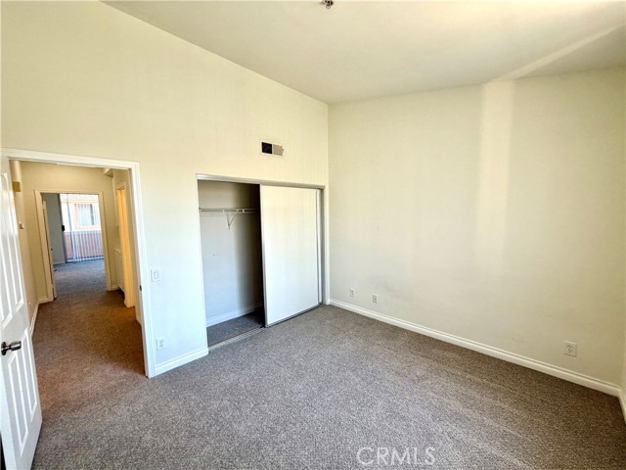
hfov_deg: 102.1
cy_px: 235
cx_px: 313
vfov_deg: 85.7
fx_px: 253
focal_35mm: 14
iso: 125
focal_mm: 2.22
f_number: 2.2
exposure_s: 1/121
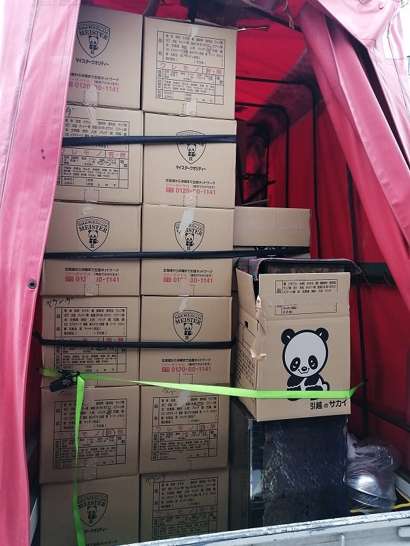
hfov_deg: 51.4
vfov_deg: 65.3
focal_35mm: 27
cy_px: 273
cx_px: 205
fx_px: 426
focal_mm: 3.62
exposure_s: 1/60
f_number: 1.8
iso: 80
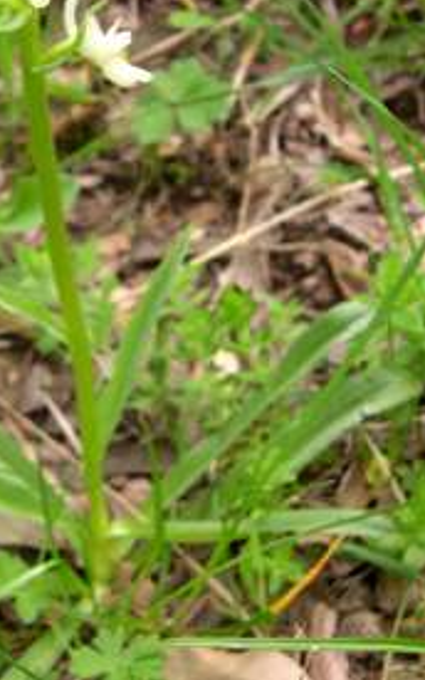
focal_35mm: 78
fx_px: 1445
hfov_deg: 16.6
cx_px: 72
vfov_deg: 26.3
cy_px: 209
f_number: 2.8
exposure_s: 1/192
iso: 100
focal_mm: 8
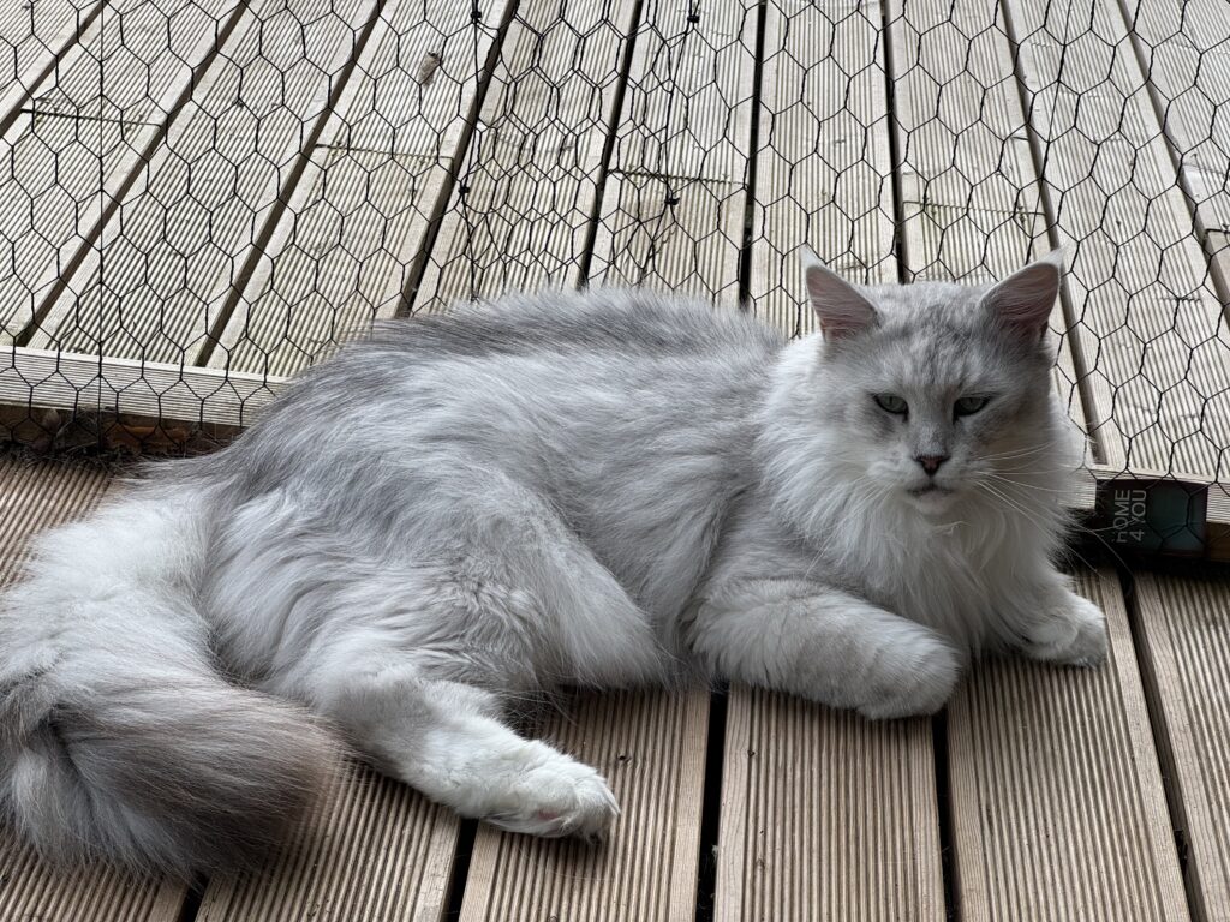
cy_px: 461
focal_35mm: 77
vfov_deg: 19.1
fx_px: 2736
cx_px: 615
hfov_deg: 25.3
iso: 25
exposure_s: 1/189
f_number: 2.8
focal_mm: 9
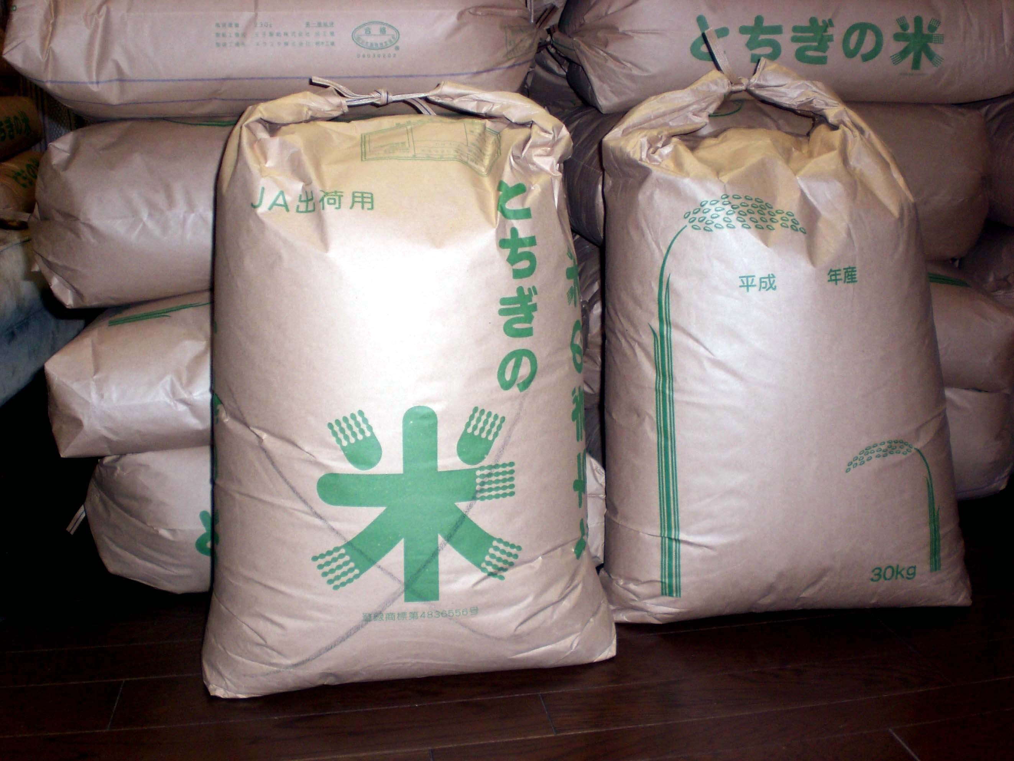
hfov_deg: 49.0
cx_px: 507
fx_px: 1113
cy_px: 380
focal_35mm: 38
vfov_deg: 37.7
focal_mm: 6.3
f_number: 3.1
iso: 100
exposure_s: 1/60
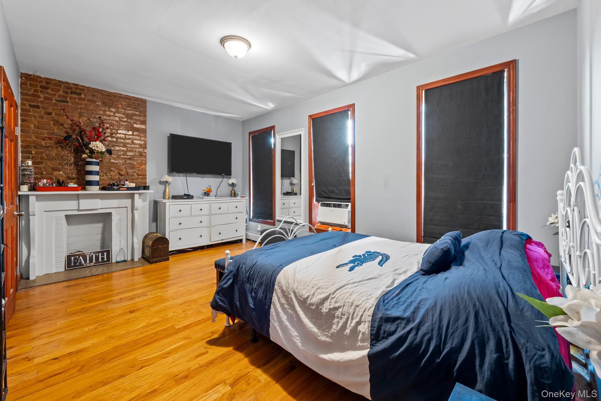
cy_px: 200
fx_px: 234
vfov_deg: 81.2
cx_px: 300
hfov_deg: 104.3
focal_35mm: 14
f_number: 10
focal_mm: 14
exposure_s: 2
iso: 800
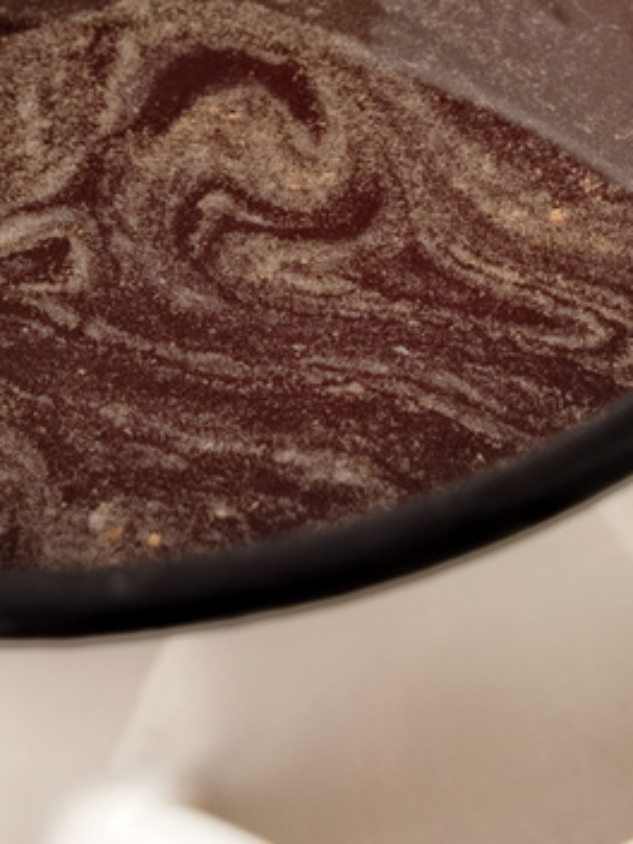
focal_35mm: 509
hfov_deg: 2.9
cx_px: 31
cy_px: -60
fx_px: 12410
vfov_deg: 3.9
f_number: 4
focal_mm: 70
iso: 200
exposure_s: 1/5
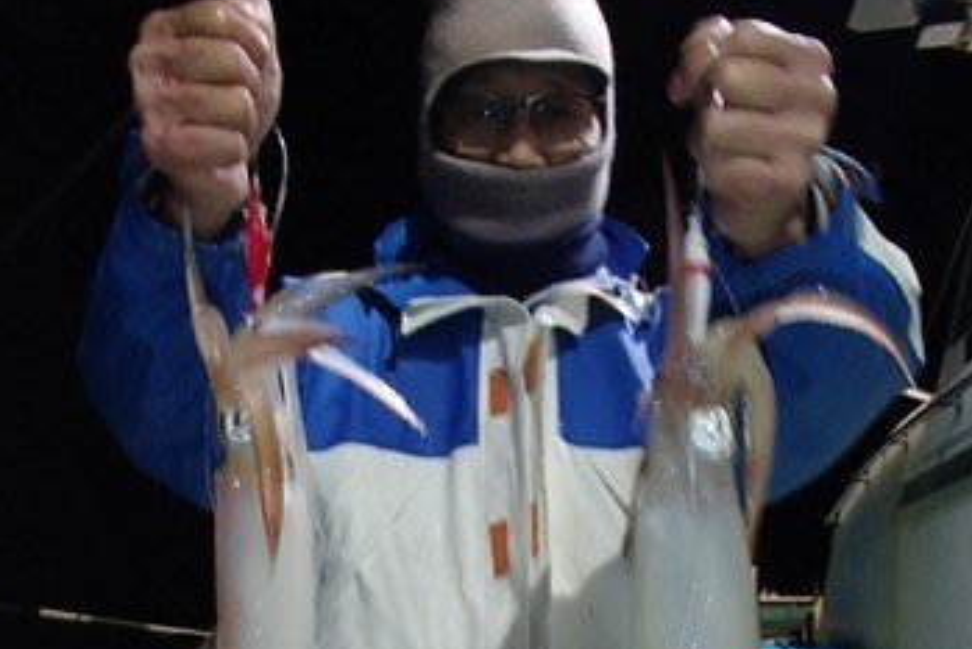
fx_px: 1080
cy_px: 624
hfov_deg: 48.4
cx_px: 473
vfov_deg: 31.3
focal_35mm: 40
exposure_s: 1/30
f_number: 3.9
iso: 400
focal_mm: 5
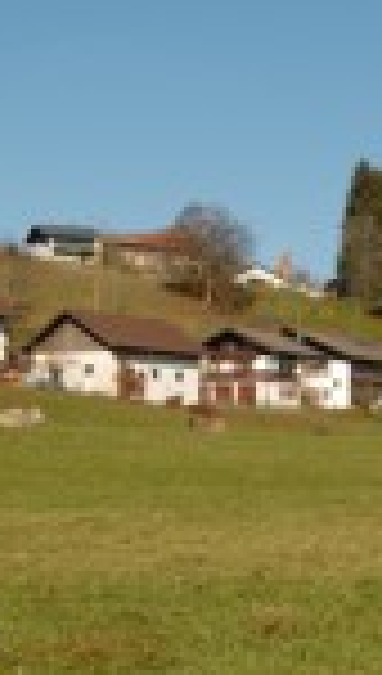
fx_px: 2101
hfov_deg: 10.4
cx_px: 245
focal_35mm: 117
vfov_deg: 18.2
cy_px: 466
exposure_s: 1/350
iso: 200
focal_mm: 29
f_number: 10
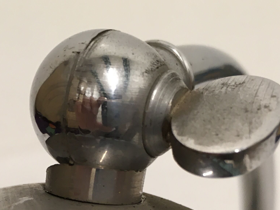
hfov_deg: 25.3
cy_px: 243
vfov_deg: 18.5
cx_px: 69
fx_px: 615
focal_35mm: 76
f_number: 2.2
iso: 64
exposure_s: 1/33
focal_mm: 4.15
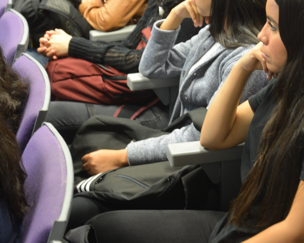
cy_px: 69
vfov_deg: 17.8
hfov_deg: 22.1
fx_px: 774
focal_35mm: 86
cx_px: 209
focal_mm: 52
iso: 1600
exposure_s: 1/13
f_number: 4.2
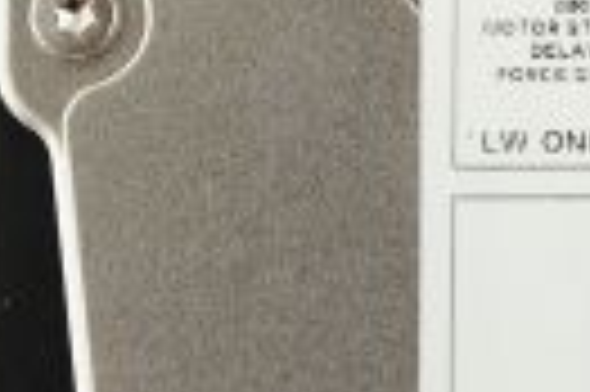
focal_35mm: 549
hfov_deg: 3.7
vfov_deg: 2.5
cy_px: -367
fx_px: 8986
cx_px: 779
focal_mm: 120
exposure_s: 1/125
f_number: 14
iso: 1600
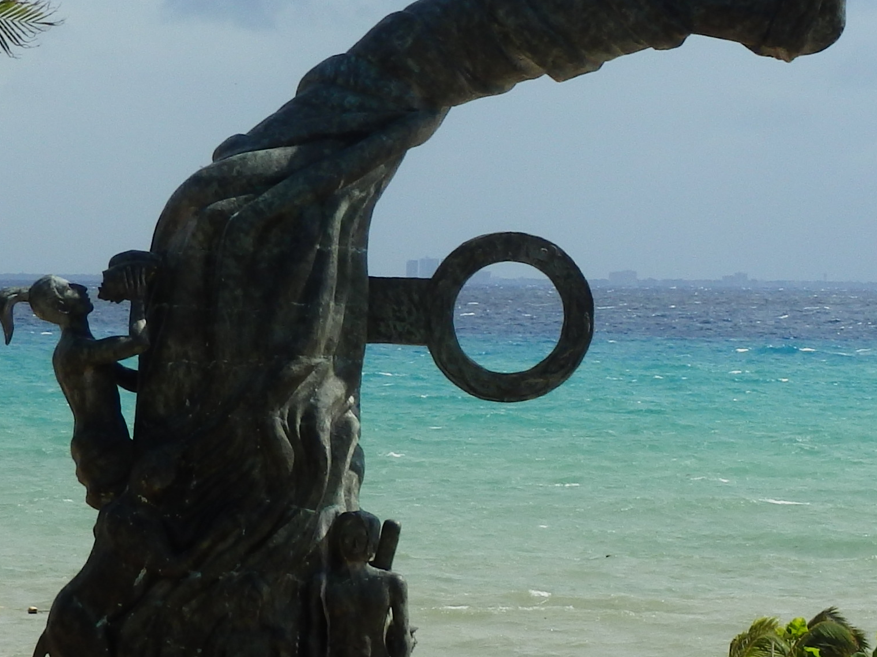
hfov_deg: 6.7
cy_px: 116
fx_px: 7449
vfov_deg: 5.1
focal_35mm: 294
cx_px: 962
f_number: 4.9
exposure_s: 1/800
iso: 80
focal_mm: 17.3
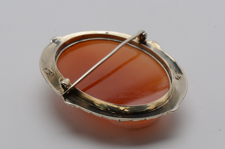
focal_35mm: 148
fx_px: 920
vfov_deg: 9.3
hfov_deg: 13.9
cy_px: 73
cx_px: 120
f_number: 20
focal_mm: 85
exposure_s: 1/125
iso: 200
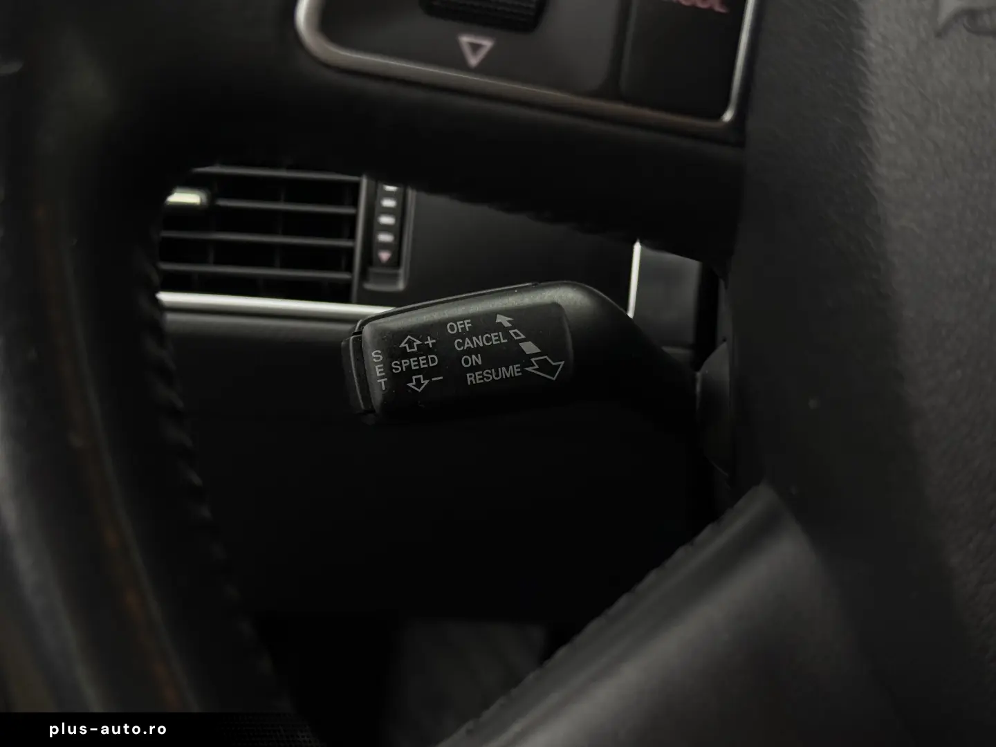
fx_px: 1381
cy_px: 374
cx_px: 498
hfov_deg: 39.7
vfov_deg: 30.3
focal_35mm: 48
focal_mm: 6.76
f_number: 1.78
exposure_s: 1/100
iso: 200
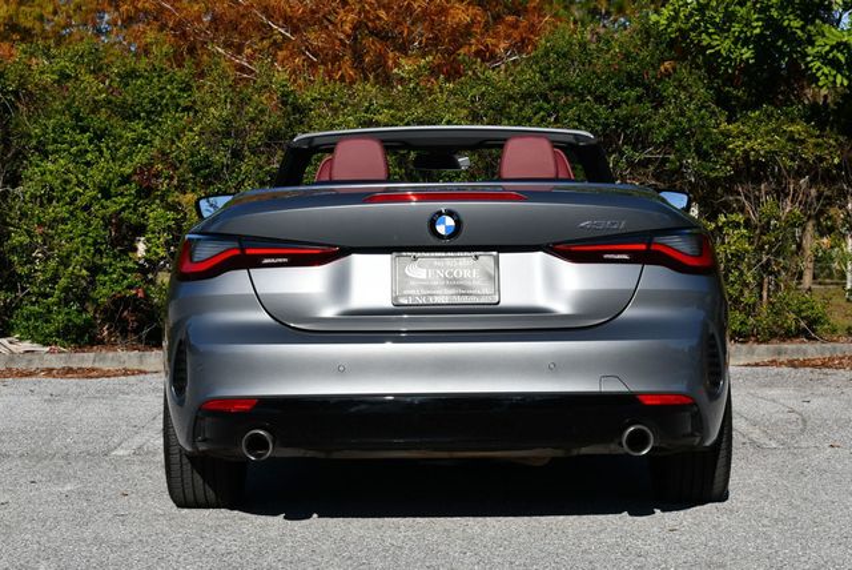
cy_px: 285
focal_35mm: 90
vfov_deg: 15.2
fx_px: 2132
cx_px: 426
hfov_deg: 22.6
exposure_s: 1/400
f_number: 10
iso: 100
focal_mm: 45
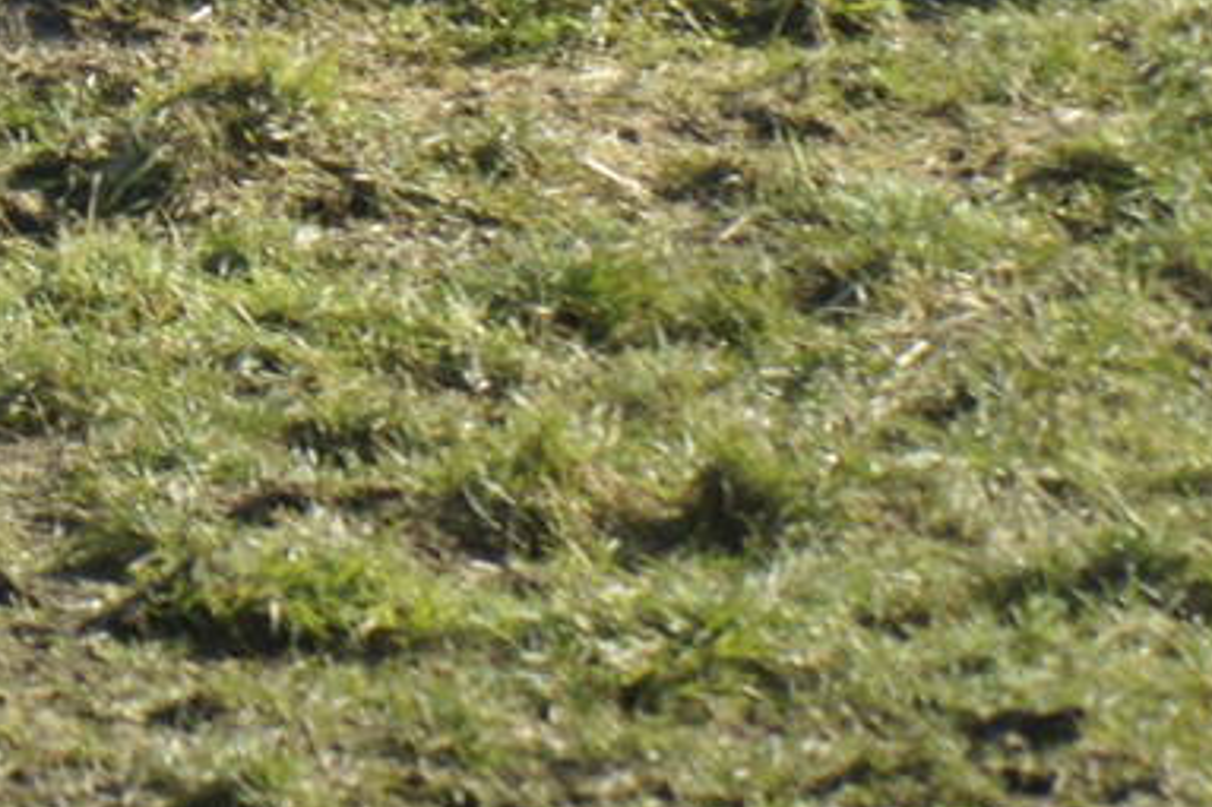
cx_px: -978
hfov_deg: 2.3
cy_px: -726
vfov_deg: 1.6
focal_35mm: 877
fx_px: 29512
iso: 100
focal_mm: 140
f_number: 5.6
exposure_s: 1/250
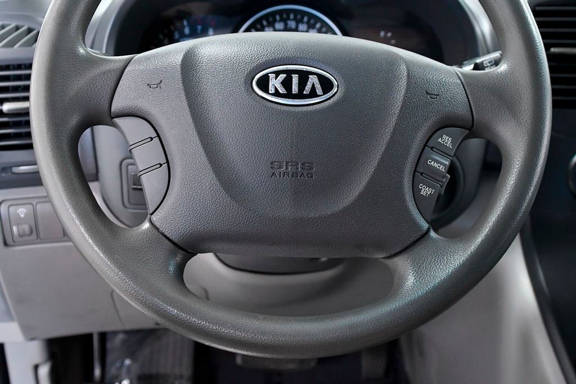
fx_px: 736
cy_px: 192
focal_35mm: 46
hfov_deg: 42.7
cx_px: 288
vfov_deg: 29.3
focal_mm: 31
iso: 2500
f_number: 5
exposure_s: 1/125
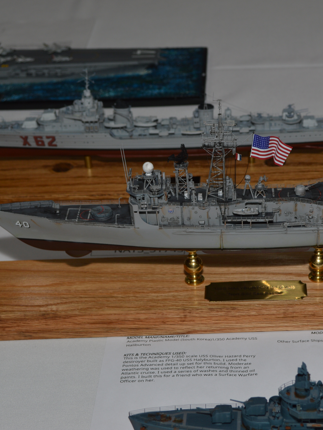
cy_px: 214
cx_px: 241
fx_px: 983
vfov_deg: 24.7
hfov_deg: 18.5
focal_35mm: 79
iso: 100
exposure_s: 1/60
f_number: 8
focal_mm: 36
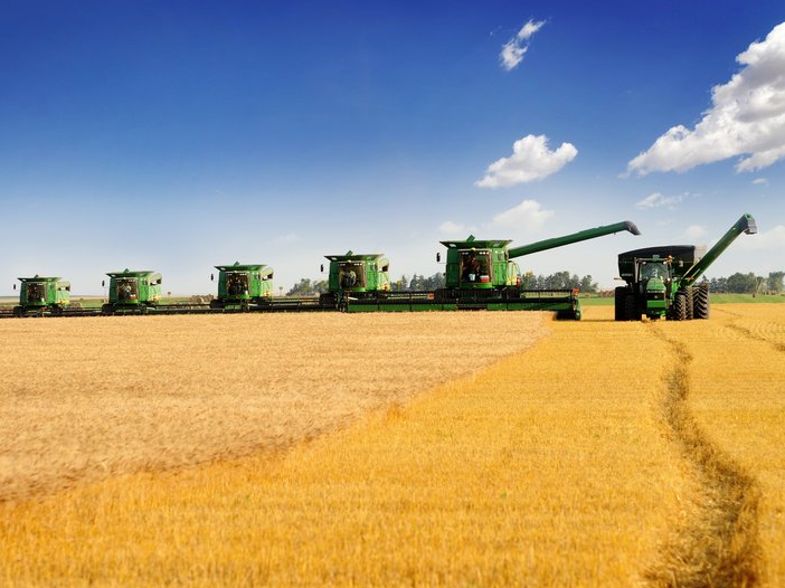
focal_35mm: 140
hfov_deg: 14.1
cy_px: 293
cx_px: 350
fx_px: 3163
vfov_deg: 10.6
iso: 250
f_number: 4.5
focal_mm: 85
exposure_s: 1/800
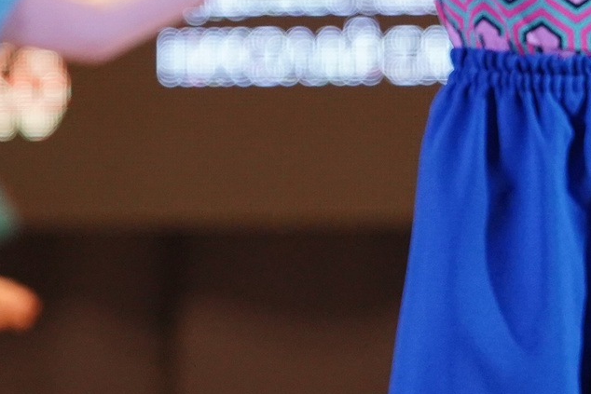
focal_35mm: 642
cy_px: -74
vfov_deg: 2.1
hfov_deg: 3.2
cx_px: 506
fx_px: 10541
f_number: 4
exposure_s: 1/500
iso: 3200
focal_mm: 159
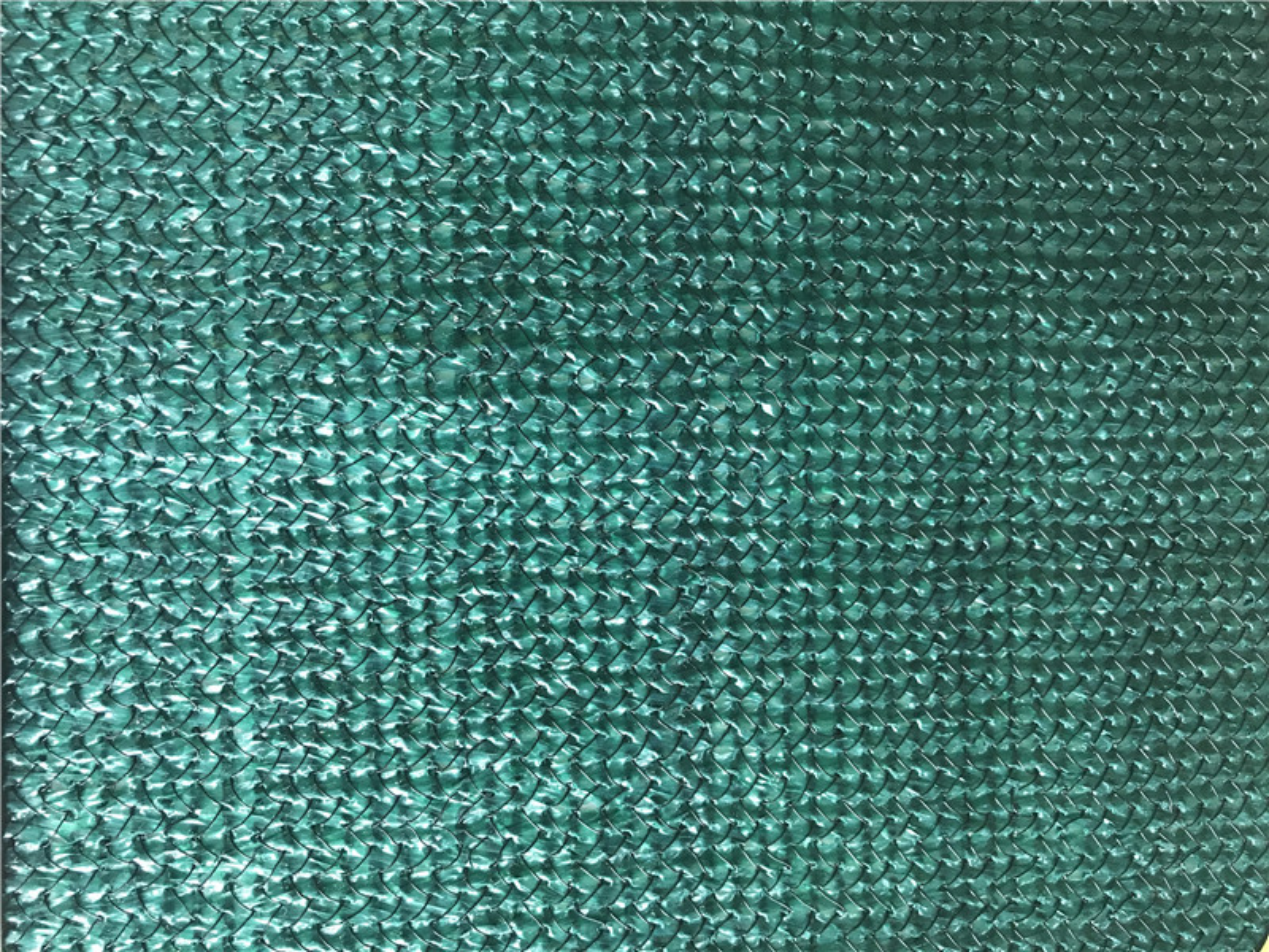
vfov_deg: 49.7
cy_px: 476
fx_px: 1026
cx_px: 634
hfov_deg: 63.4
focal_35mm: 28
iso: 32
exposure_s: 1/33
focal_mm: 3.99
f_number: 1.8
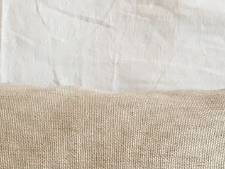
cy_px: 234
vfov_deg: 16.9
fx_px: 527
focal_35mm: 81
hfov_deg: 23.9
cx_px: 67
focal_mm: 4.15
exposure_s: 1/33
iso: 32
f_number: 2.2
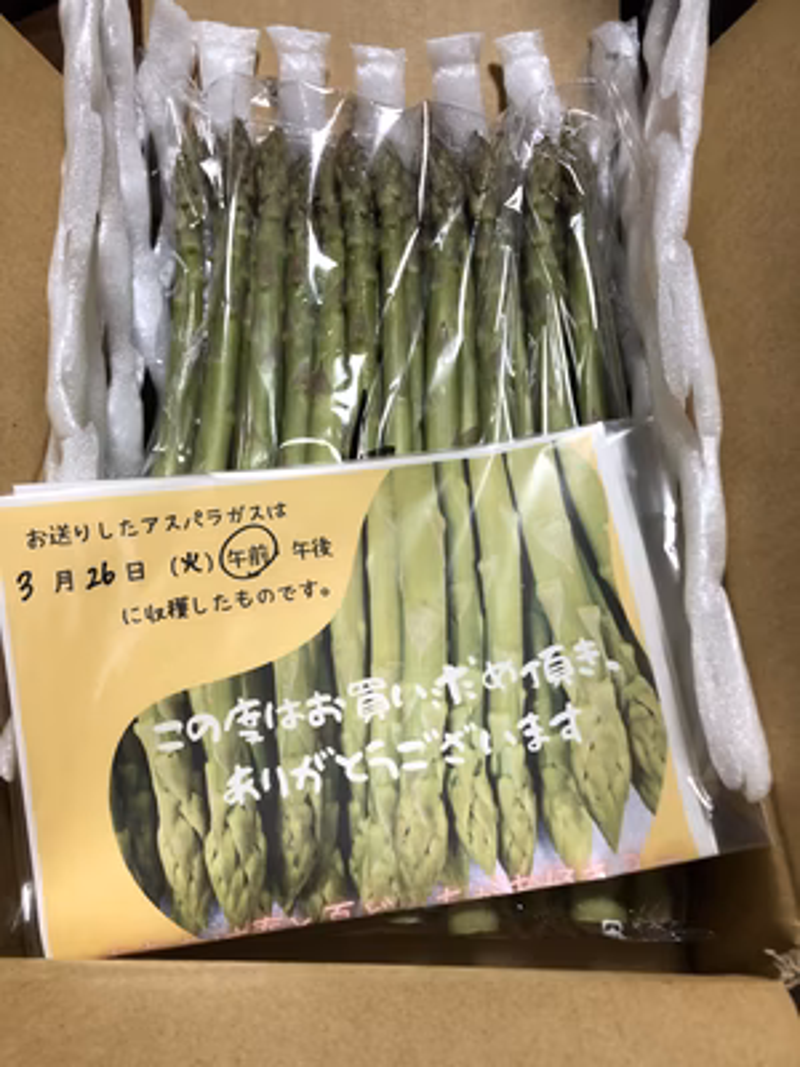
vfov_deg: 63.4
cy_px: 534
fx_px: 863
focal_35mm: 28
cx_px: 400
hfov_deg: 49.7
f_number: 1.8
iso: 40
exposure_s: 1/23
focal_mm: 3.99
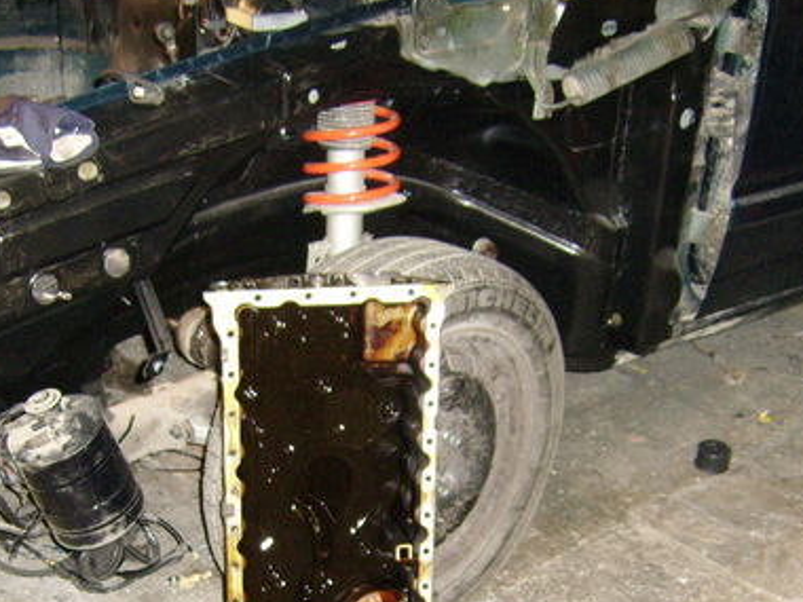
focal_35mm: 59
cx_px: 294
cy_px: 492
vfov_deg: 24.4
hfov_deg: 32.5
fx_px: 1369
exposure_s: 1/30
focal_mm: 5.95
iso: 282
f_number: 2.8
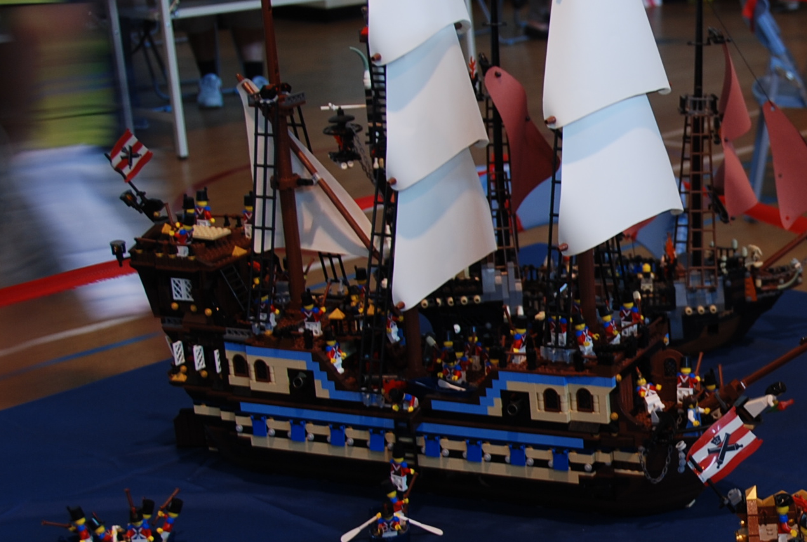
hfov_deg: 23.5
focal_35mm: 82
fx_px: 1842
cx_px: 844
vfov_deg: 16.7
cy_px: 371
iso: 100
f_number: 3.8
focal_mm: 24
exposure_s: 1/10
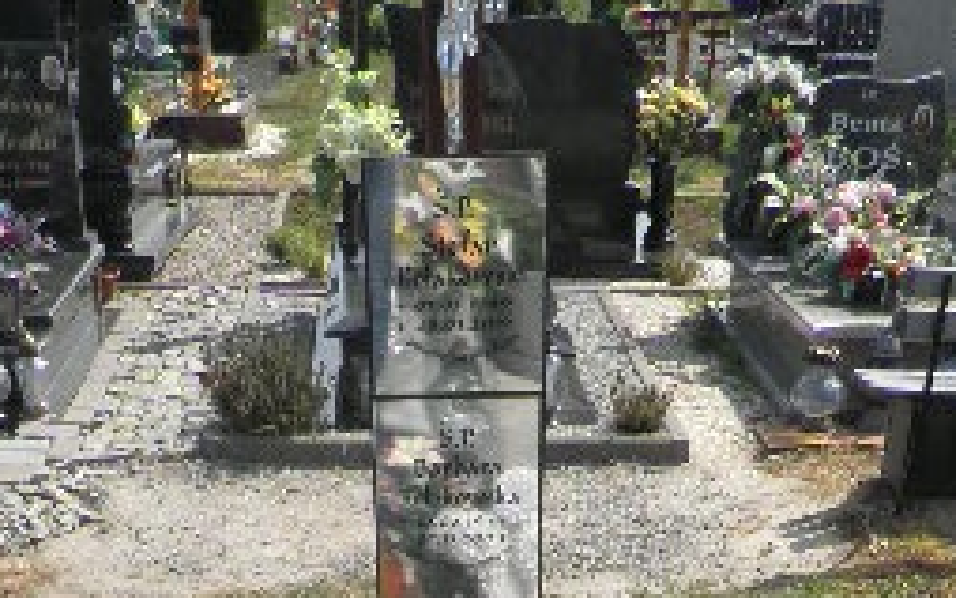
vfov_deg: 15.9
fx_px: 1668
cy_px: 1200
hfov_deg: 32.0
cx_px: 470
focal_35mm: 64
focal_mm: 4.3
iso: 64
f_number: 8.3
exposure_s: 1/125
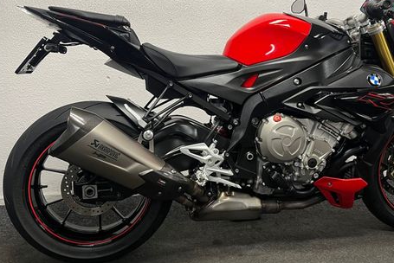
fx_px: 416
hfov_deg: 50.5
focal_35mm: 38
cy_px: 106
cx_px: 228
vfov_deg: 35.0
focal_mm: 5.1
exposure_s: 1/50
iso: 100
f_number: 1.6
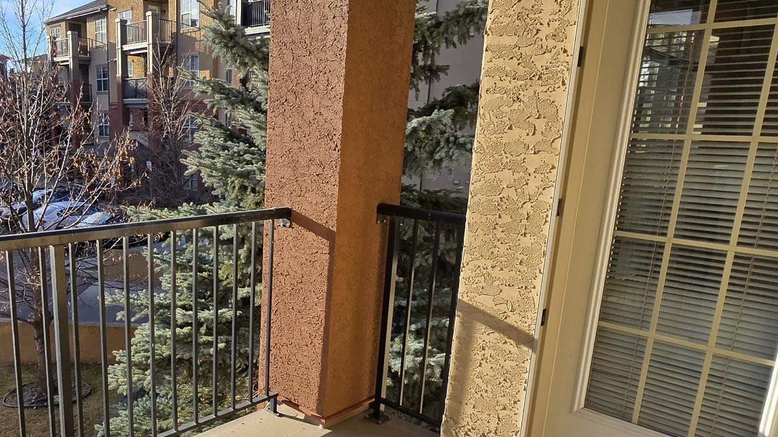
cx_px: 248
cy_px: 284
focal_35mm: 27
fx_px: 557
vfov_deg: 42.4
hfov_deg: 67.6
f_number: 2.2
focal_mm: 2.2
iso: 50
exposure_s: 1/1667
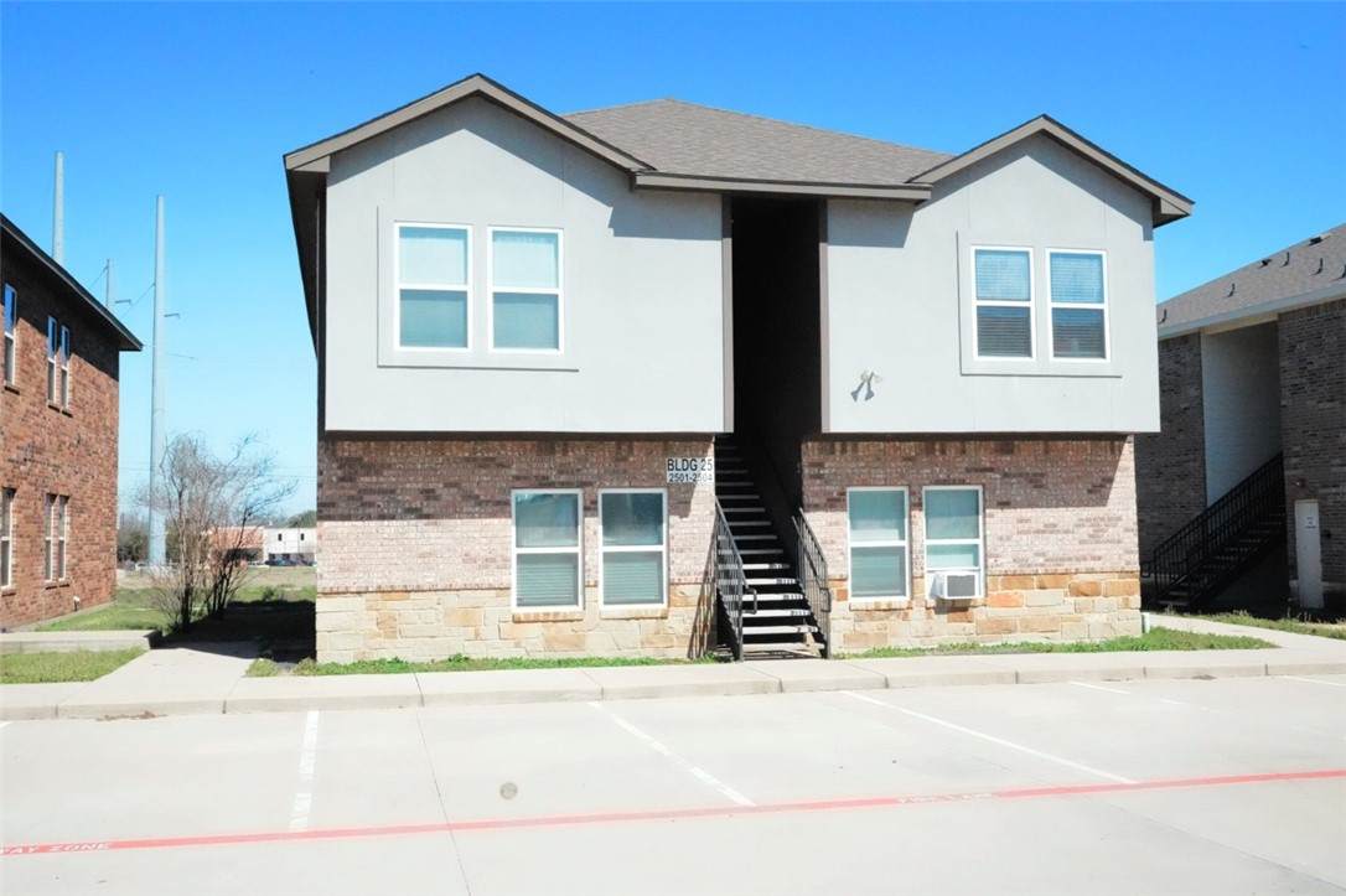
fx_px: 1308
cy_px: 448
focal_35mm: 35
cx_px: 673
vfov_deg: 37.8
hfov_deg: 54.5
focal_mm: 35
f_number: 22
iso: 20000
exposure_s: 1/8000
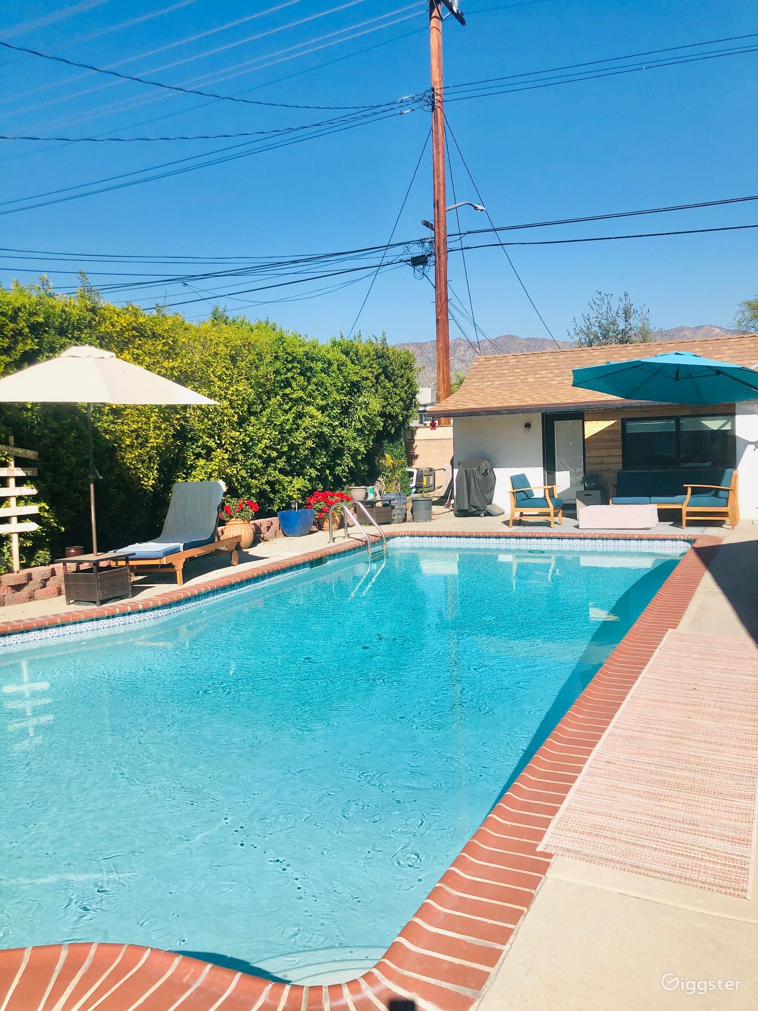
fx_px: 818
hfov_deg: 49.7
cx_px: 379
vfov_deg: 63.4
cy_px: 506
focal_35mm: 28
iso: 20
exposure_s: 1/2558
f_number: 1.8
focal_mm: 3.99
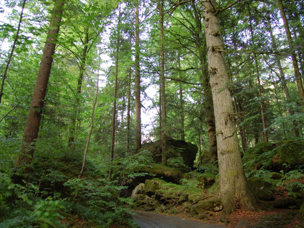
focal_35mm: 30
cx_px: 162
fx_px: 263
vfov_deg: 46.8
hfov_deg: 59.9
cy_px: 113
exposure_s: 1/30
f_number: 3.5
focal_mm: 18
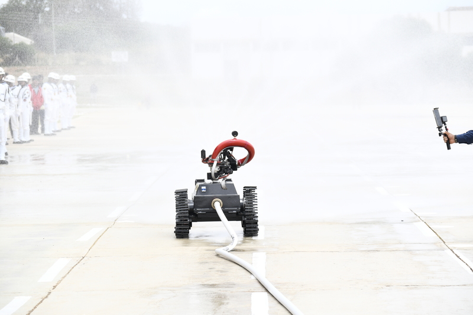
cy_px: 158
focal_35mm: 138
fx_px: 1813
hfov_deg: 14.9
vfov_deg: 9.9
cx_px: 236
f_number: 5
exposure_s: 1/250
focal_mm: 92
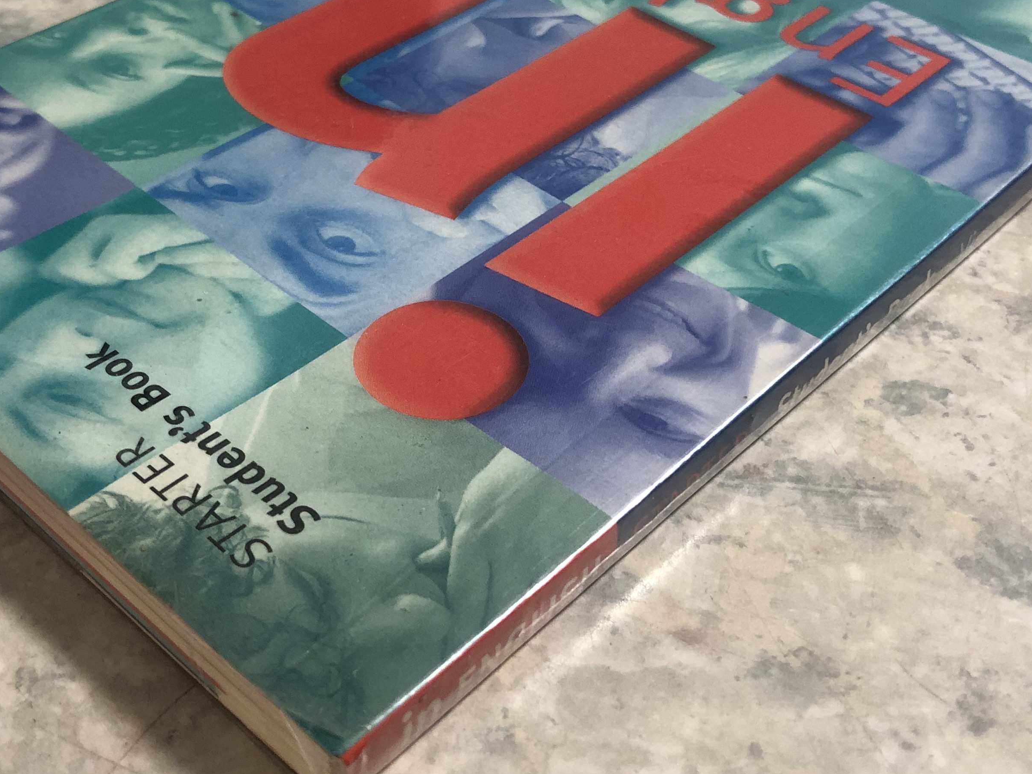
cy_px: 308
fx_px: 1401
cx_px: 452
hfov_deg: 40.4
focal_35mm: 47
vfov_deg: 30.8
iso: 64
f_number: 1.8
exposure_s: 1/17
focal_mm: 3.99
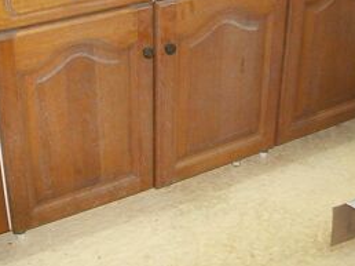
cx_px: 171
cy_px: 39
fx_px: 686
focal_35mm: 67
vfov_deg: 21.5
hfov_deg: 29.0
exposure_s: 1/30
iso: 160
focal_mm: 6
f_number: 2.7
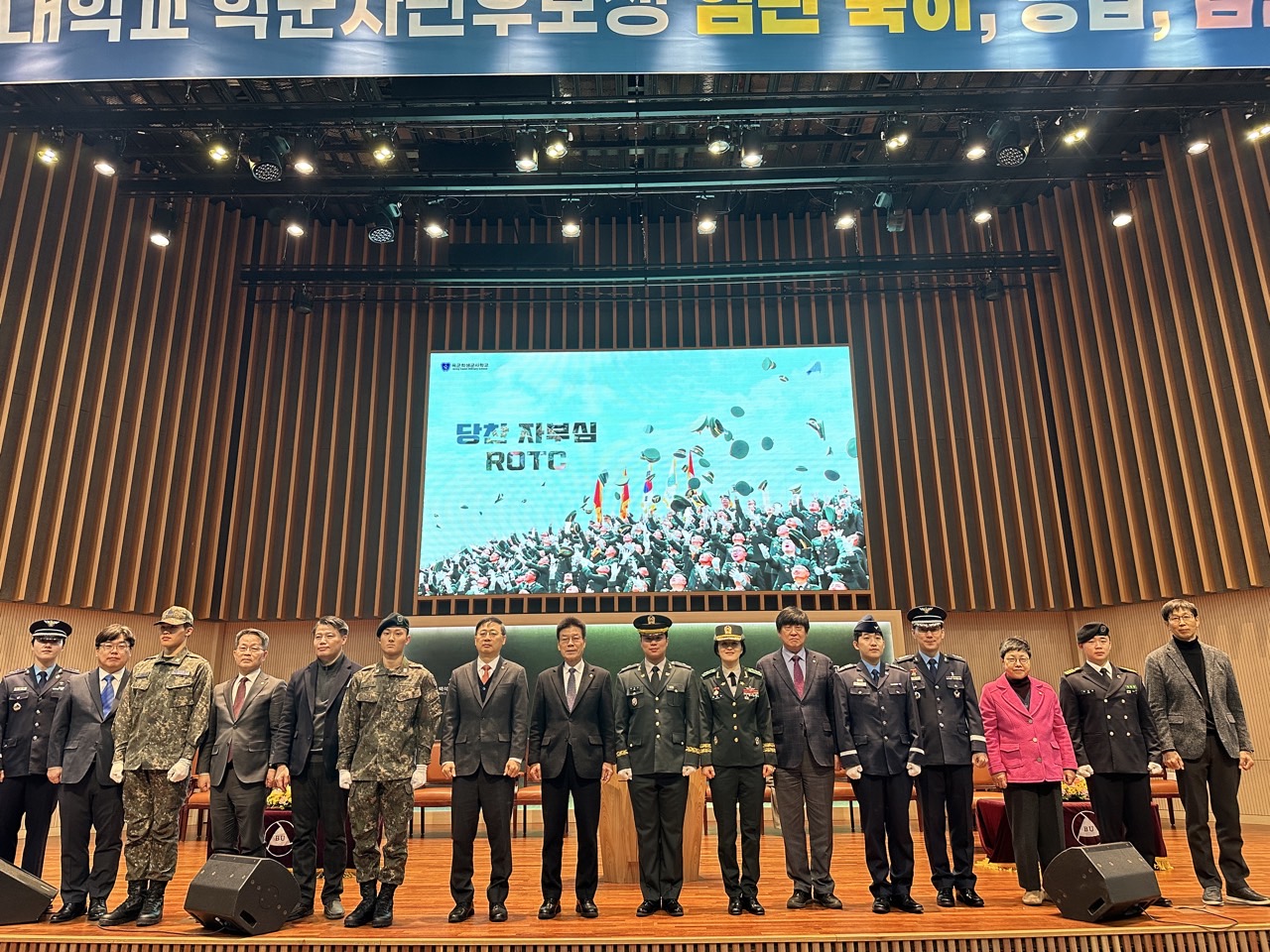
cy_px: 476
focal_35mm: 24
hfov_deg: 71.6
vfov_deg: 56.8
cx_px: 635
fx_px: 881
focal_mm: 6.86
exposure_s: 1/120
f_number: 1.78
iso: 200
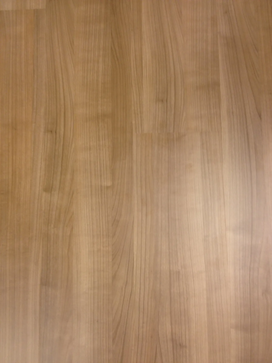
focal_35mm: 35
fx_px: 367
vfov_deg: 52.6
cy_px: 182
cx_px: 136
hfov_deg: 40.7
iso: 64
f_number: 2.4
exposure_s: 1/20
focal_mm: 4.28
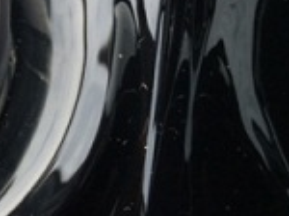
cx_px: -162
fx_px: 825
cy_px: 48
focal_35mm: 99
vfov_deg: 14.8
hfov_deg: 17.6
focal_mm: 4.15
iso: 25
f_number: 2.2
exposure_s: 1/359
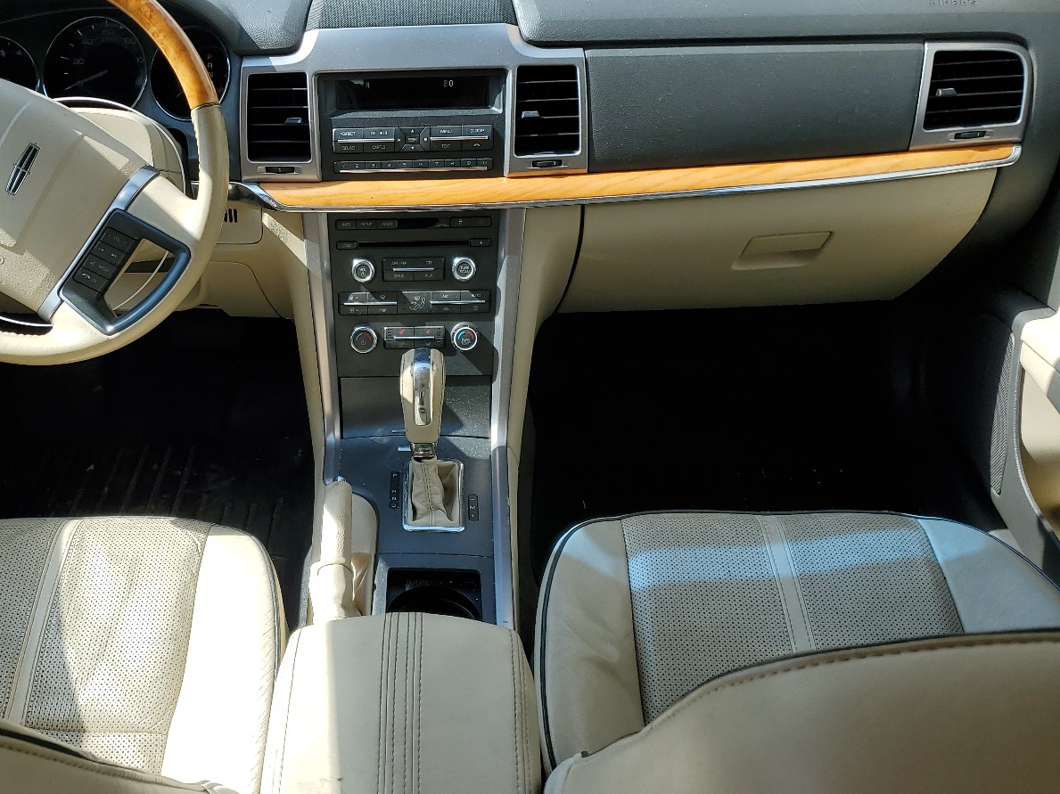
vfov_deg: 40.5
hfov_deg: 51.8
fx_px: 1071
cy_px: 471
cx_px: 370
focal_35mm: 35
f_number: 1.5
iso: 50
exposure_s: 1/1111
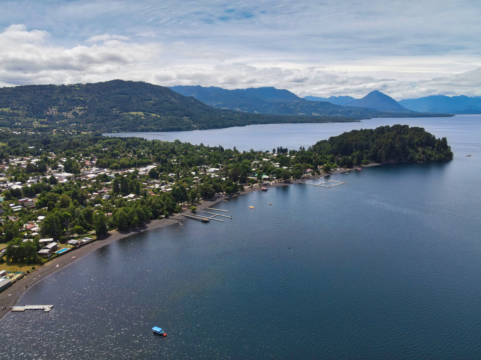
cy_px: 180
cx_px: 240
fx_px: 333
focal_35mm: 24
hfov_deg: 71.6
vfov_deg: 56.8
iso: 100
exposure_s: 1/725
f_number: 2.8
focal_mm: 4.5
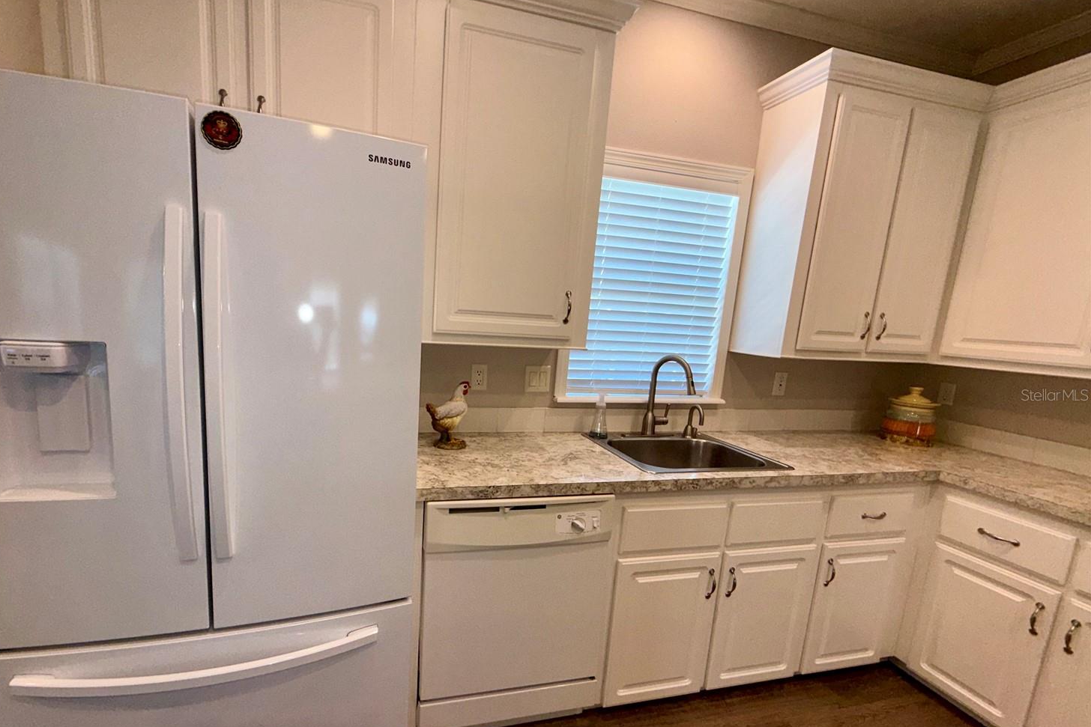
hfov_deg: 96.4
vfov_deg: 73.6
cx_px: 492
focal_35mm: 16
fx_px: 485
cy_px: 395
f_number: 2.2
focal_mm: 2.22
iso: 50
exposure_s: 1/122
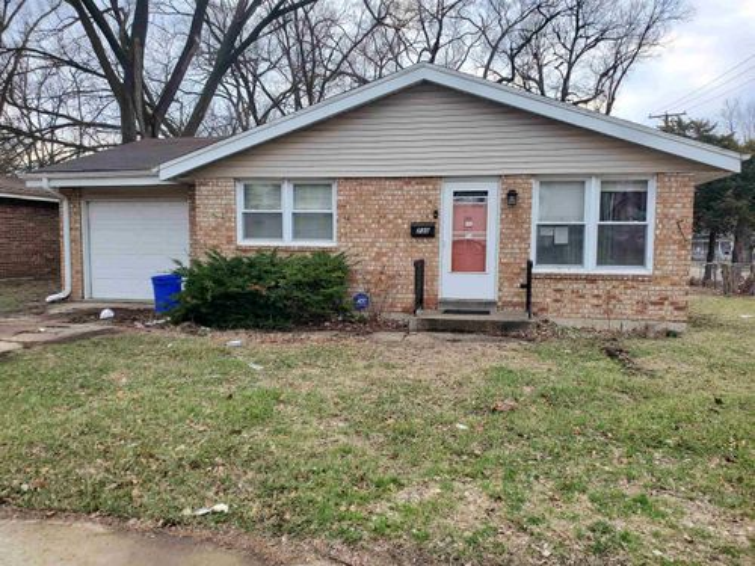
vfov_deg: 53.1
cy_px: 283
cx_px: 378
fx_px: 567
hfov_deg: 67.3
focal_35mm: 26
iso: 50
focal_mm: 4.3
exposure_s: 1/448
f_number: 2.4
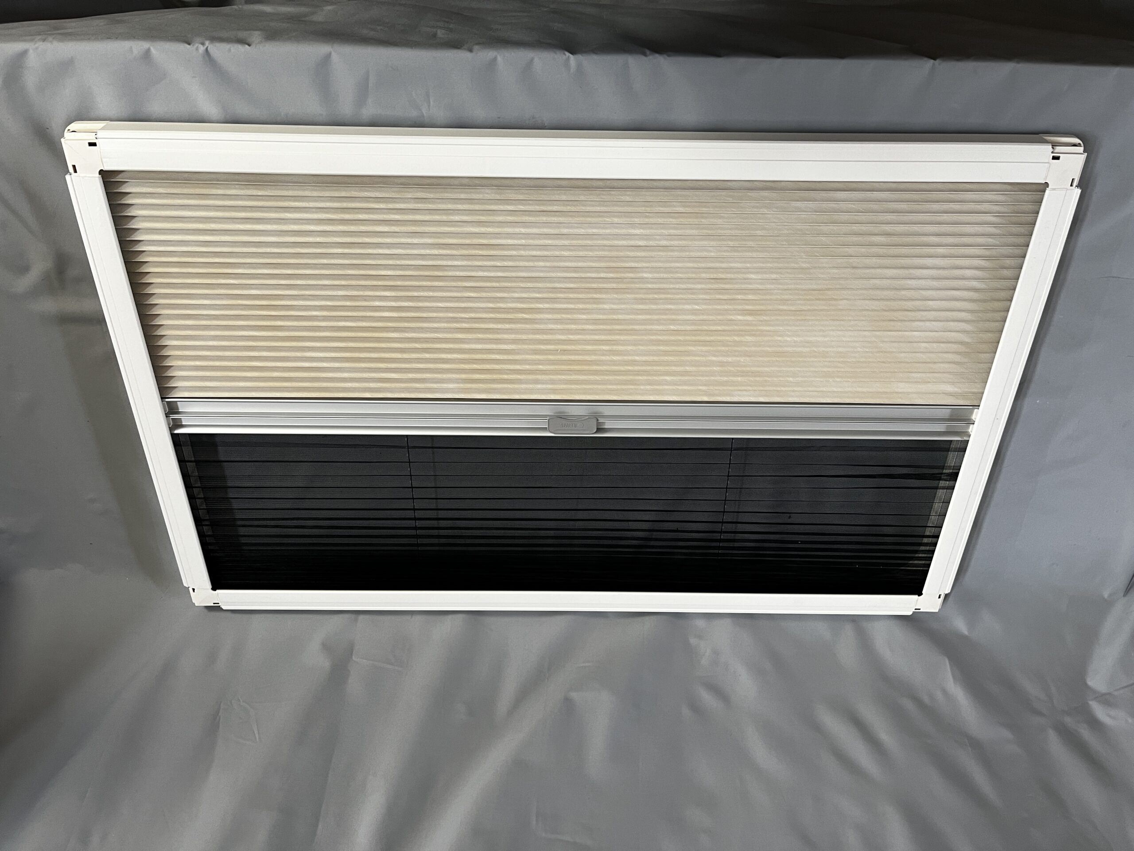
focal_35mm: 26
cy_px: 426
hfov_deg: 67.3
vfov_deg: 53.1
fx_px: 852
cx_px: 567
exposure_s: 1/50
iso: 80
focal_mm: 5.1
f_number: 1.6
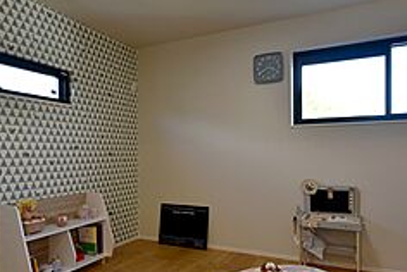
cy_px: 151
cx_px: 207
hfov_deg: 69.3
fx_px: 294
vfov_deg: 49.6
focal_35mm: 26
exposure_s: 1/100
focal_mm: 16
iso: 400
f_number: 5
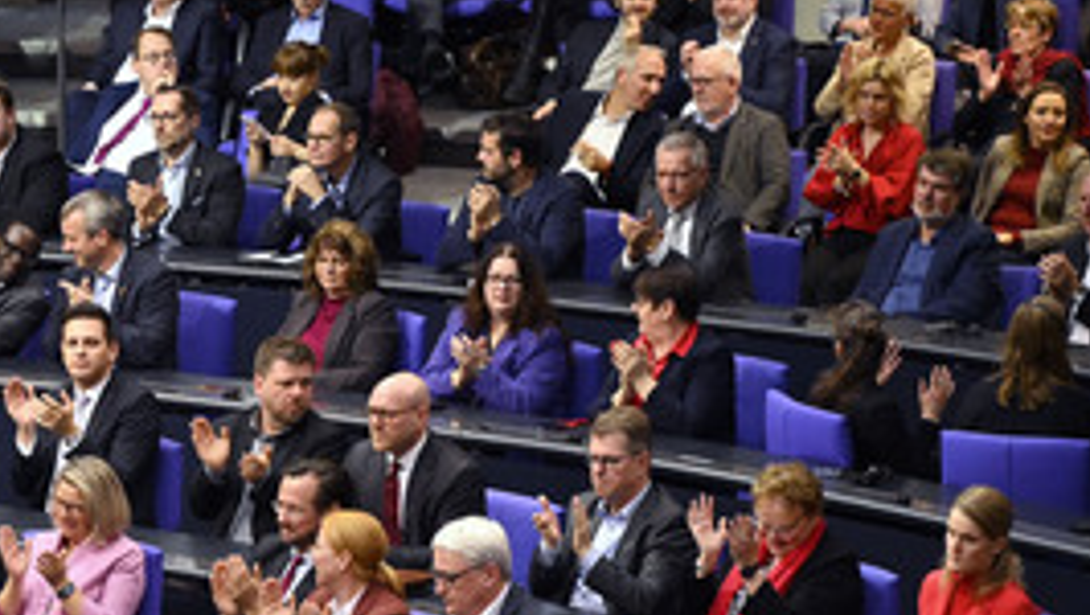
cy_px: 410
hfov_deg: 10.1
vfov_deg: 5.7
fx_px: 6160
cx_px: 178
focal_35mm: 213
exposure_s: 1/400
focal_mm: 120
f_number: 4
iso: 6400
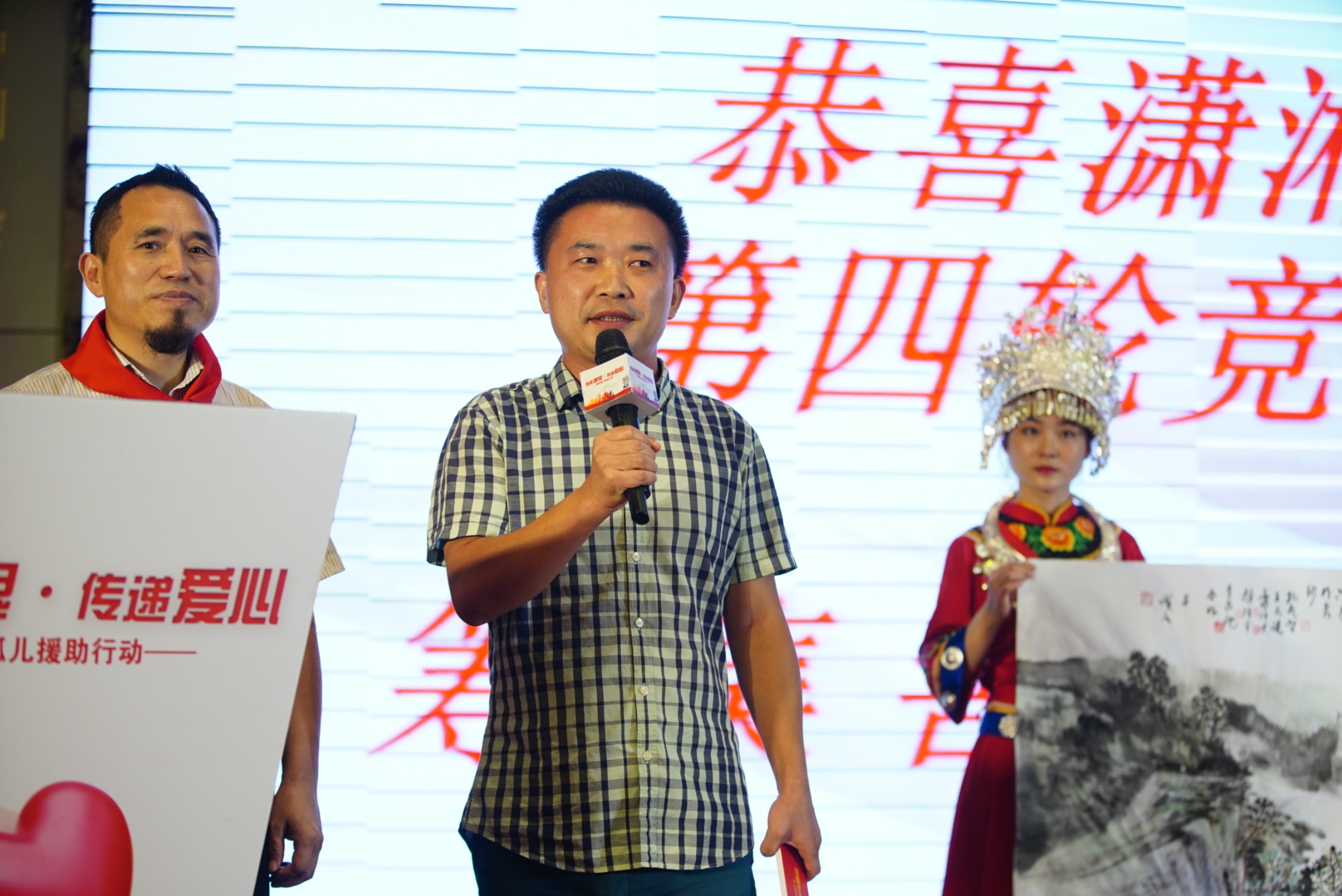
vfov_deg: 19.5
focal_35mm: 70
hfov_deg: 28.8
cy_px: 448
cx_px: 671
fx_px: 2611
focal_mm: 70
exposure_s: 1/400
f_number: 2.8
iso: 1250
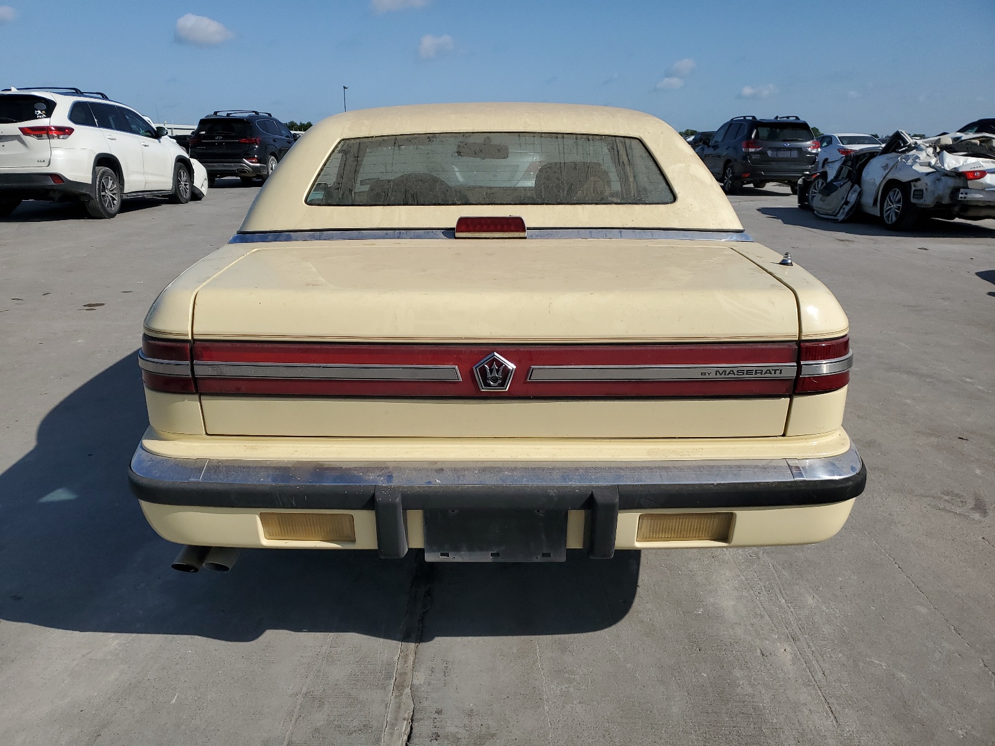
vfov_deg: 53.1
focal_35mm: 26
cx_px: 498
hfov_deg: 67.3
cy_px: 373
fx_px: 747
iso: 50
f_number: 1.5
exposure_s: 1/10000
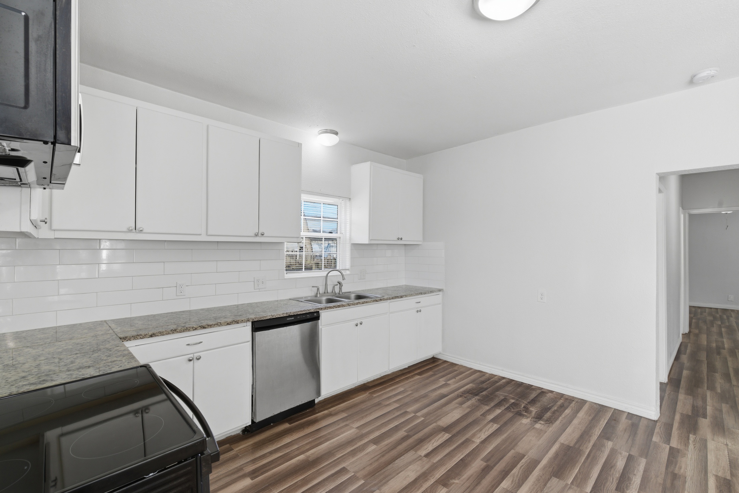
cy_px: 246
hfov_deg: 96.7
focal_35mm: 16
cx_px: 370
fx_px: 328
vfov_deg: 73.8
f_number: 9
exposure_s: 1/20
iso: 100
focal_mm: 16
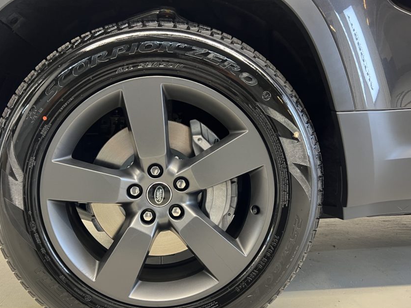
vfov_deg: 43.9
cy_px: 189
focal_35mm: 32
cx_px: 172
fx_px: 380
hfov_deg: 56.5
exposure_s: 1/50
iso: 250
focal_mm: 5.7
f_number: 1.5
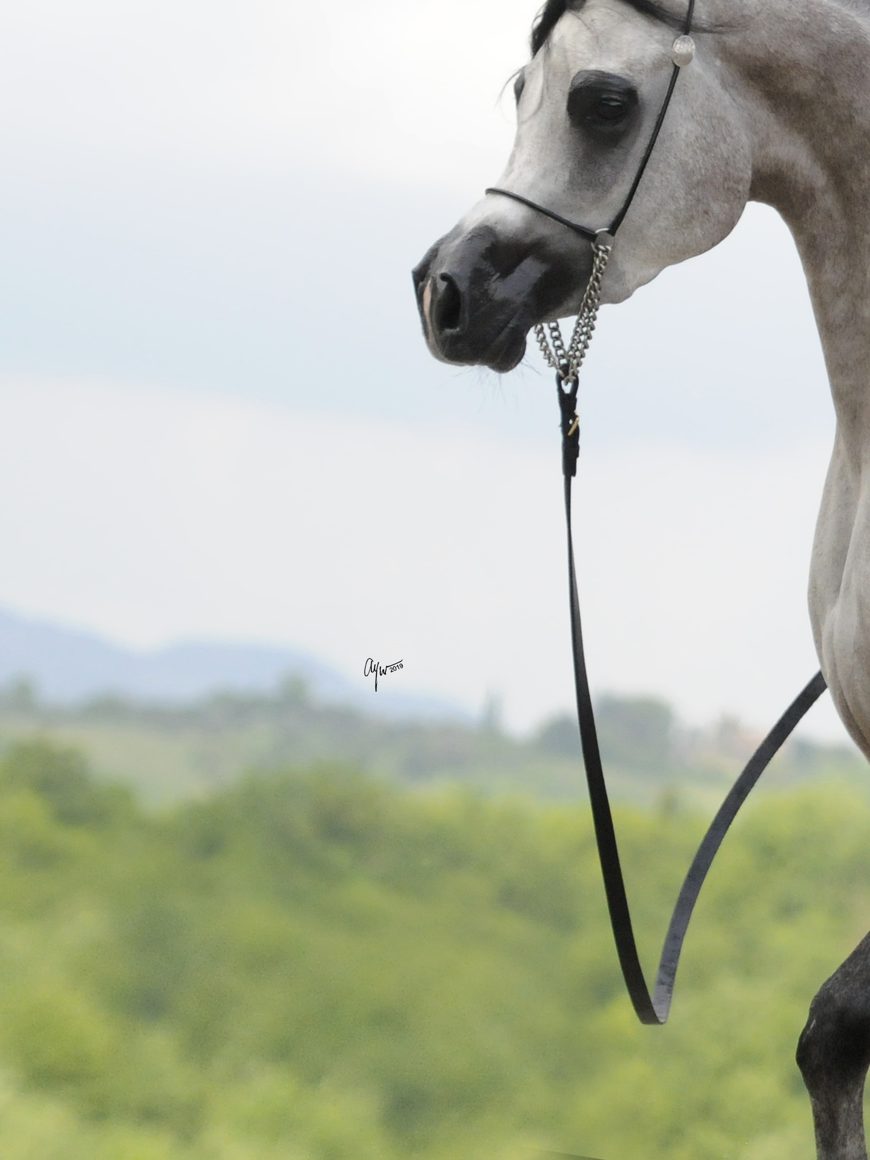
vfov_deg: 7.9
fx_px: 8408
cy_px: 455
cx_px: 1062
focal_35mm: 251
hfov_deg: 5.9
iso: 1250
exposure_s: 1/8000
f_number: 2.8
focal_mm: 95
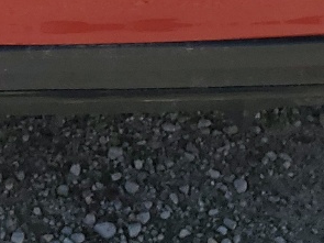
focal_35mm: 141
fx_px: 1319
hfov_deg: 13.9
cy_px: -397
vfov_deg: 9.1
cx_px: 76
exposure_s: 1/2500
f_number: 1.5
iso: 50
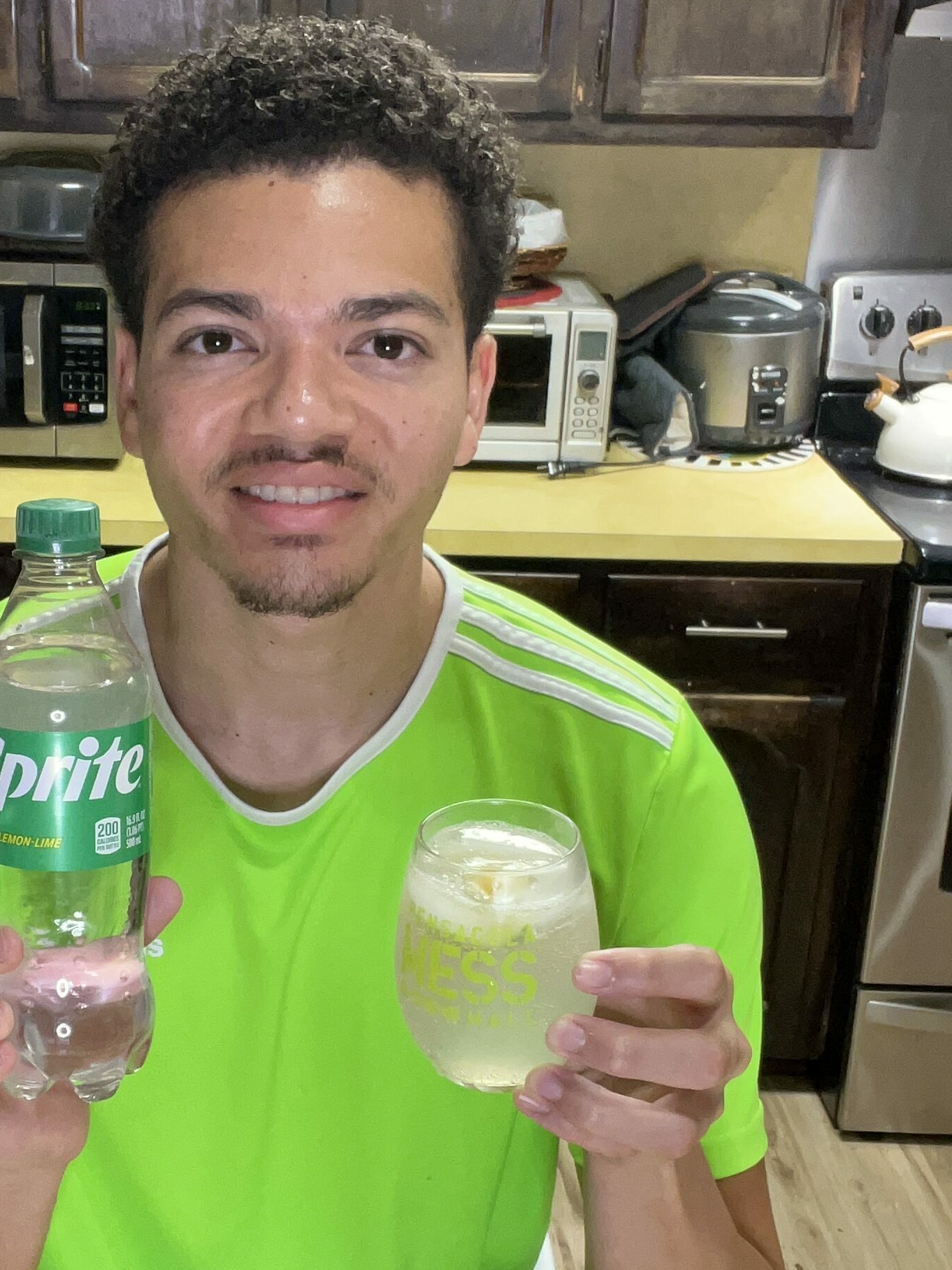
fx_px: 1870
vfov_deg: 37.5
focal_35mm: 51
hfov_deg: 28.2
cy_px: 692
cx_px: 265
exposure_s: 1/60
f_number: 2.2
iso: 250
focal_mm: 2.71
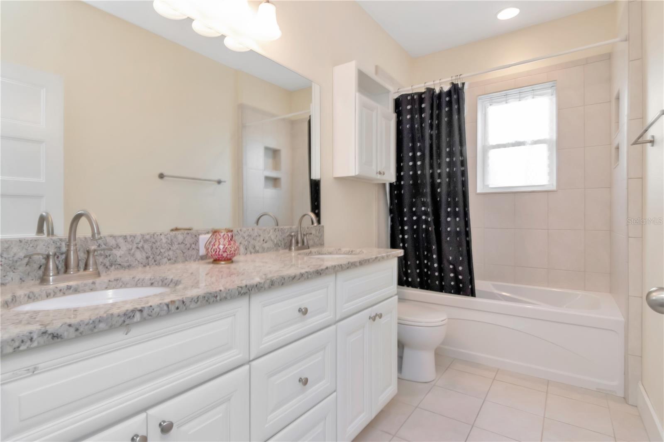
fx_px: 332
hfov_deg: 90.0
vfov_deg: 67.4
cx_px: 332
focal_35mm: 18
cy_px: 221
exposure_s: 1/10
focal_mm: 12
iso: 1000
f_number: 16
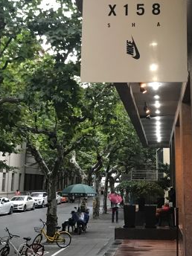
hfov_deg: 25.6
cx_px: 109
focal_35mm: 57
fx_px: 422
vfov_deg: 33.6
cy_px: 92
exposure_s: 1/17
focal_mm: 3.99
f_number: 1.8
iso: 50
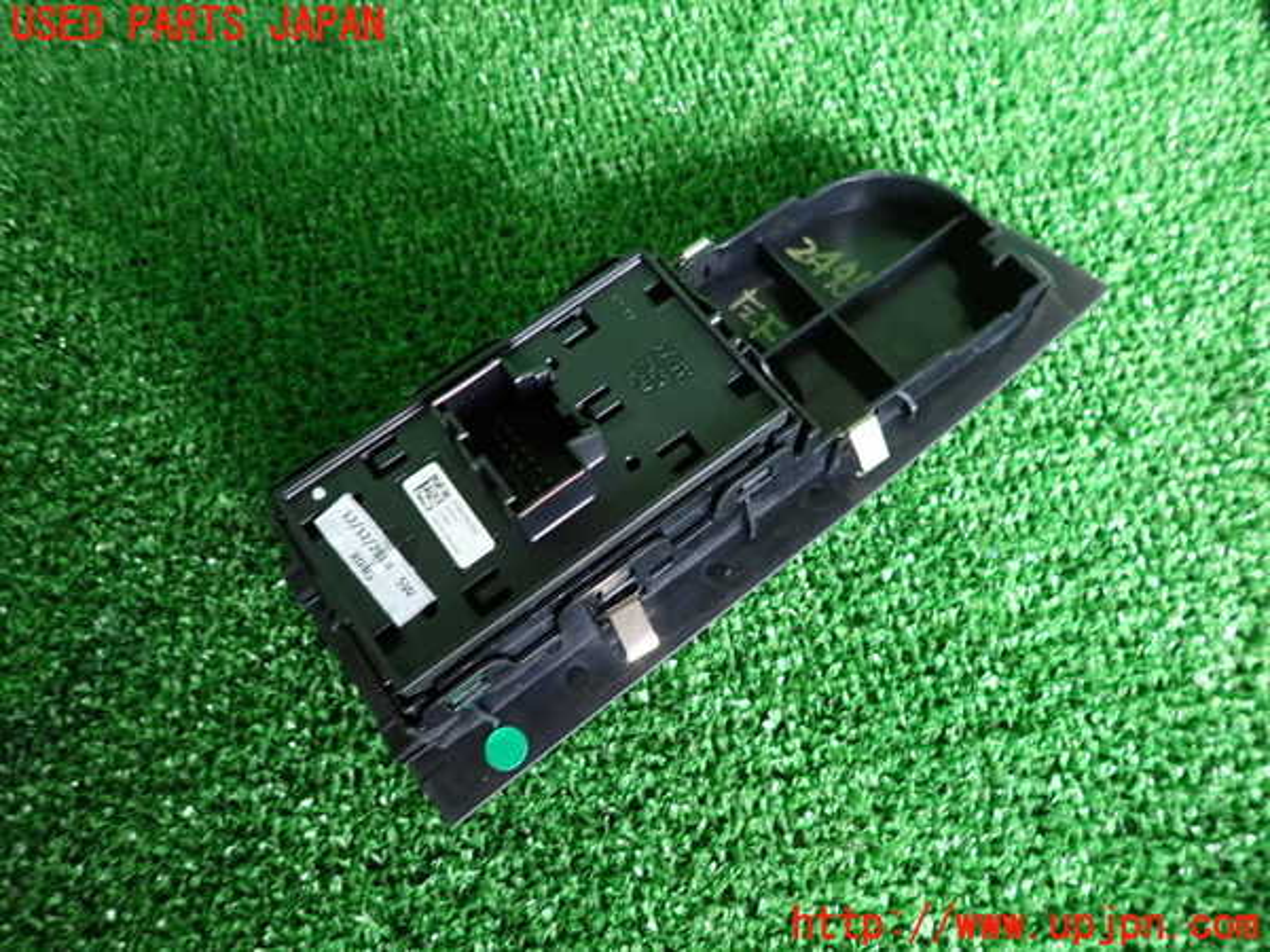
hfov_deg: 69.4
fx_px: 917
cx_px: 635
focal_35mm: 25
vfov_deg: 54.9
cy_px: 476
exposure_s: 1/30
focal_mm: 4.5
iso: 320
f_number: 2
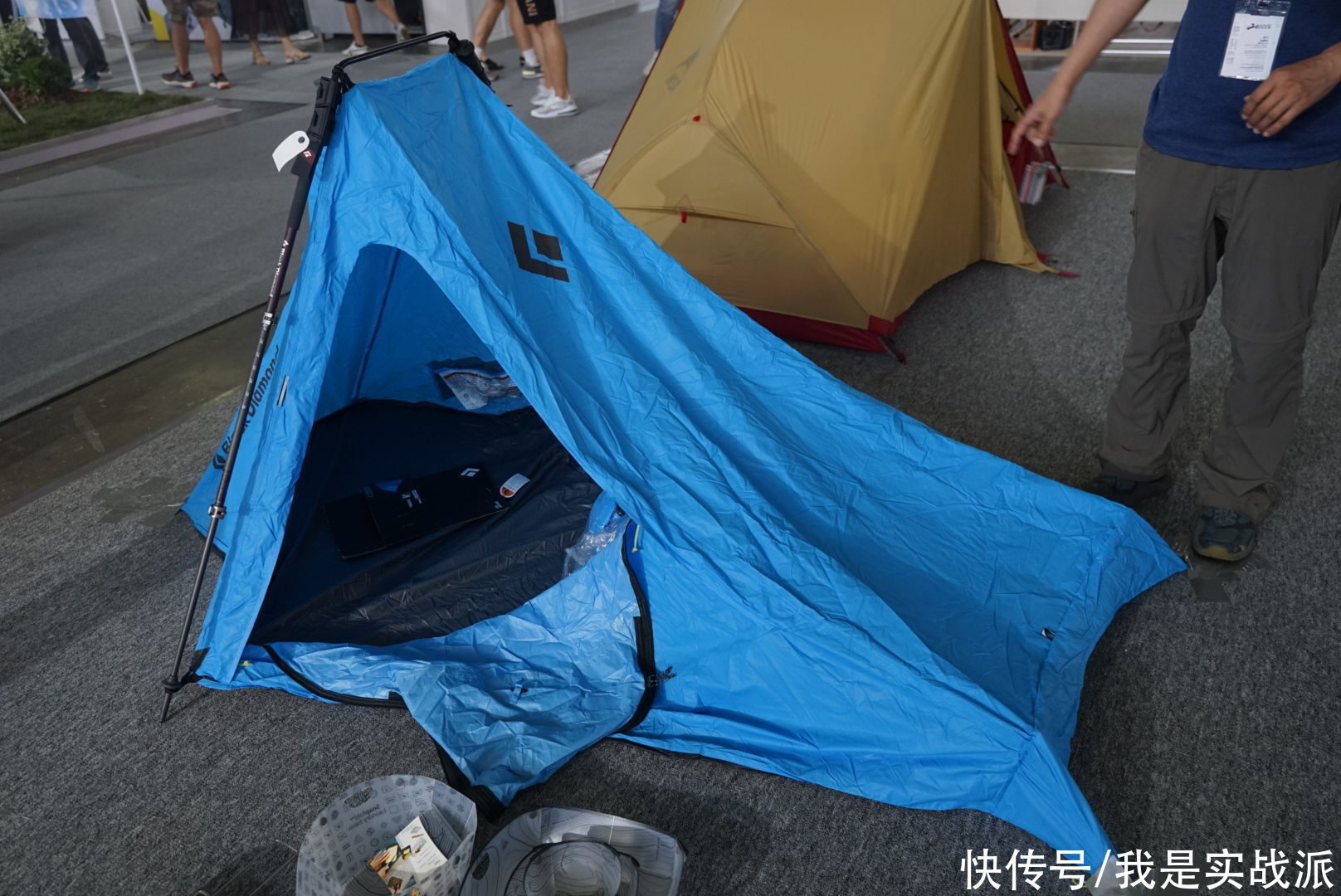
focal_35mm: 29
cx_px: 670
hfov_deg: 63.6
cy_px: 448
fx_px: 1081
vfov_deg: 45.0
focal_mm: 29
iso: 1000
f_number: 5
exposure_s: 1/60
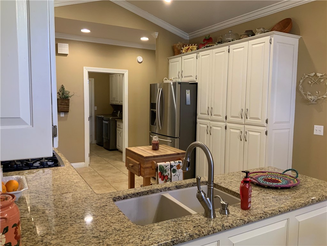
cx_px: 164
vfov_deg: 48.2
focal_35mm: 29
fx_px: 274
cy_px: 123
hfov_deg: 61.7
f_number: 1.8
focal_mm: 3
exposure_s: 1/60
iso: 160
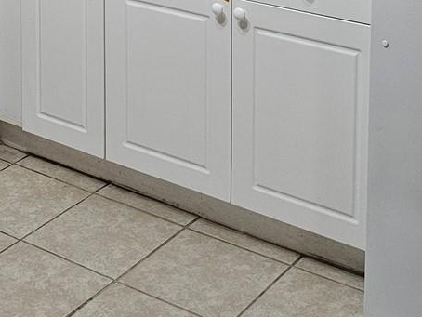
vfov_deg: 16.5
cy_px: -172
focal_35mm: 81
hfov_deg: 23.8
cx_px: 88
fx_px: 988
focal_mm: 6.3
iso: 500
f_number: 1.7
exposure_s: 1/120
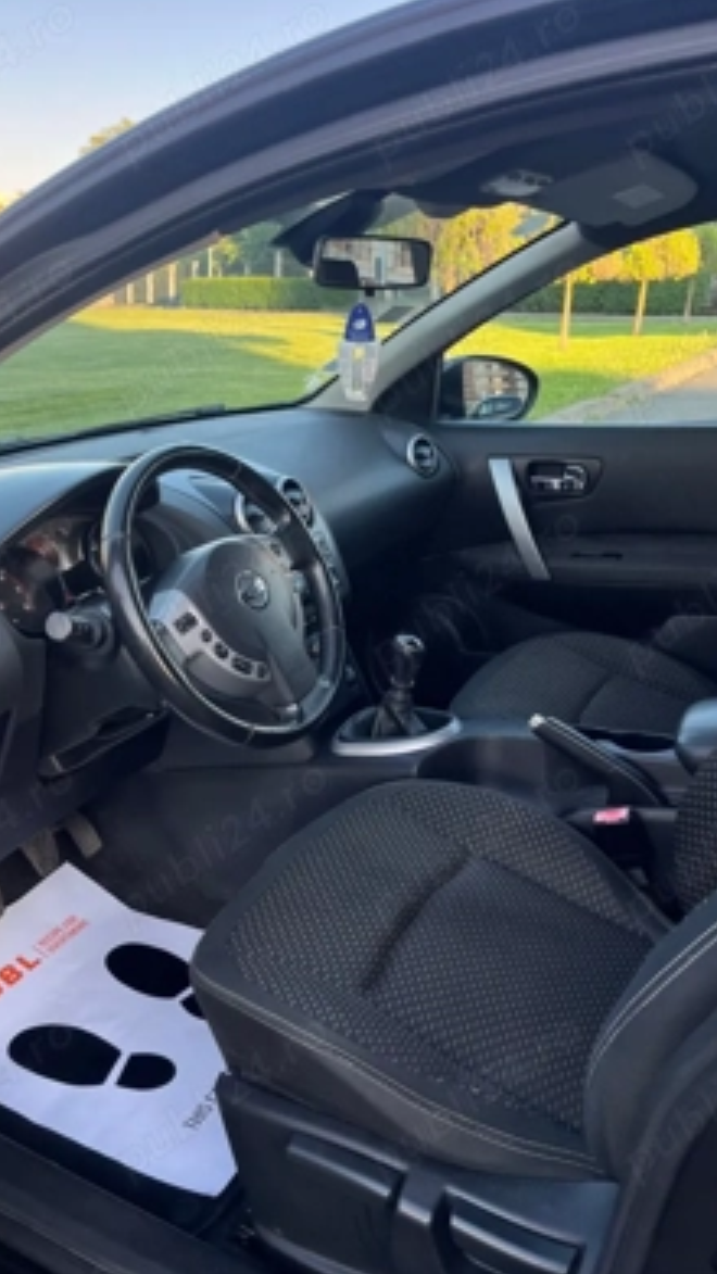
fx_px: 980
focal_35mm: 29
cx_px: 287
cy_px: 629
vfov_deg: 66.1
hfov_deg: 40.0
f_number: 1.6
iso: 40
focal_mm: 5.1
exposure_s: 1/226
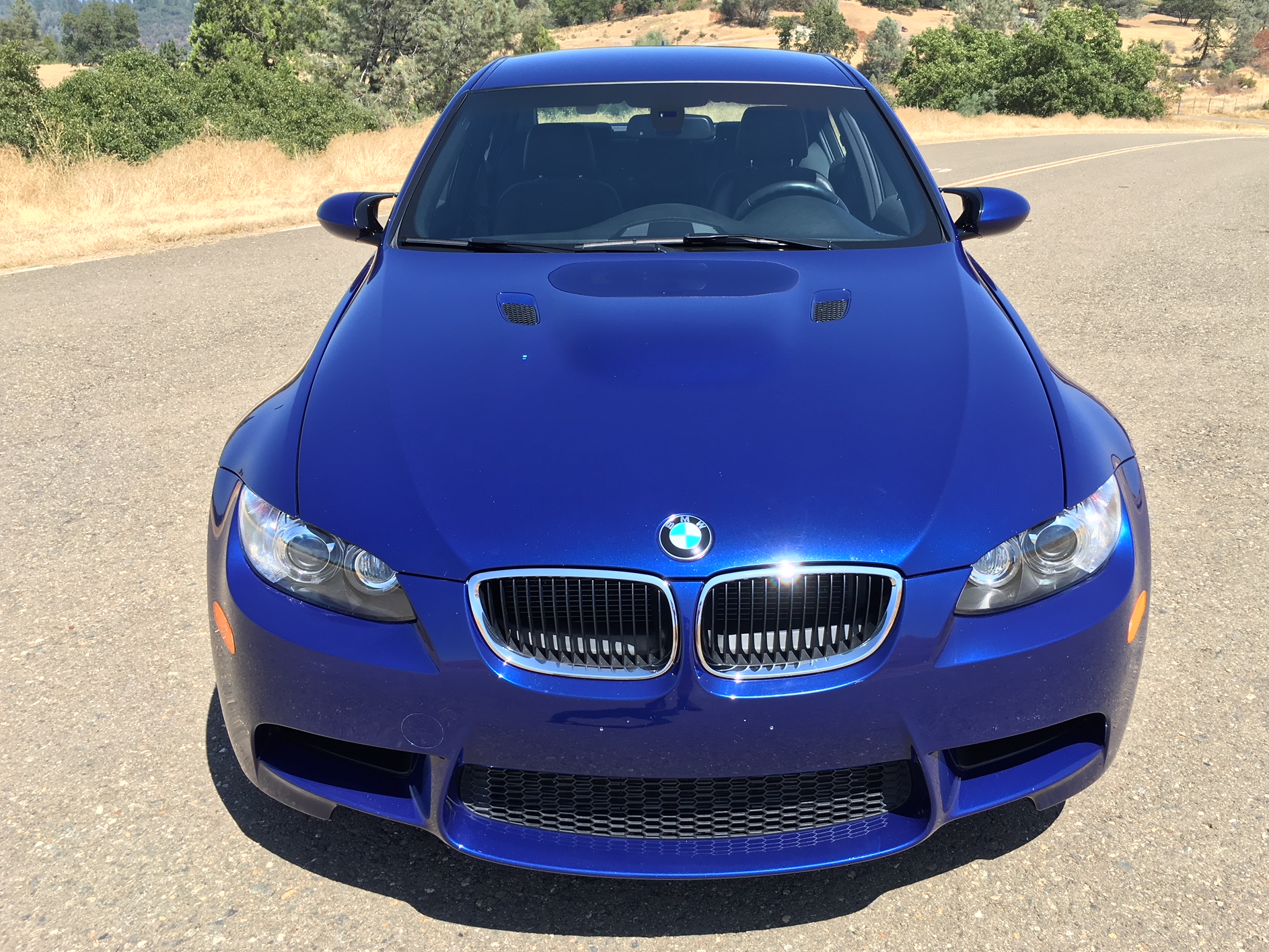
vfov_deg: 45.4
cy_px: 475
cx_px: 669
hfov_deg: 58.3
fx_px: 1136
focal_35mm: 31
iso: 25
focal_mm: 4.15
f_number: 2.2
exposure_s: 1/739
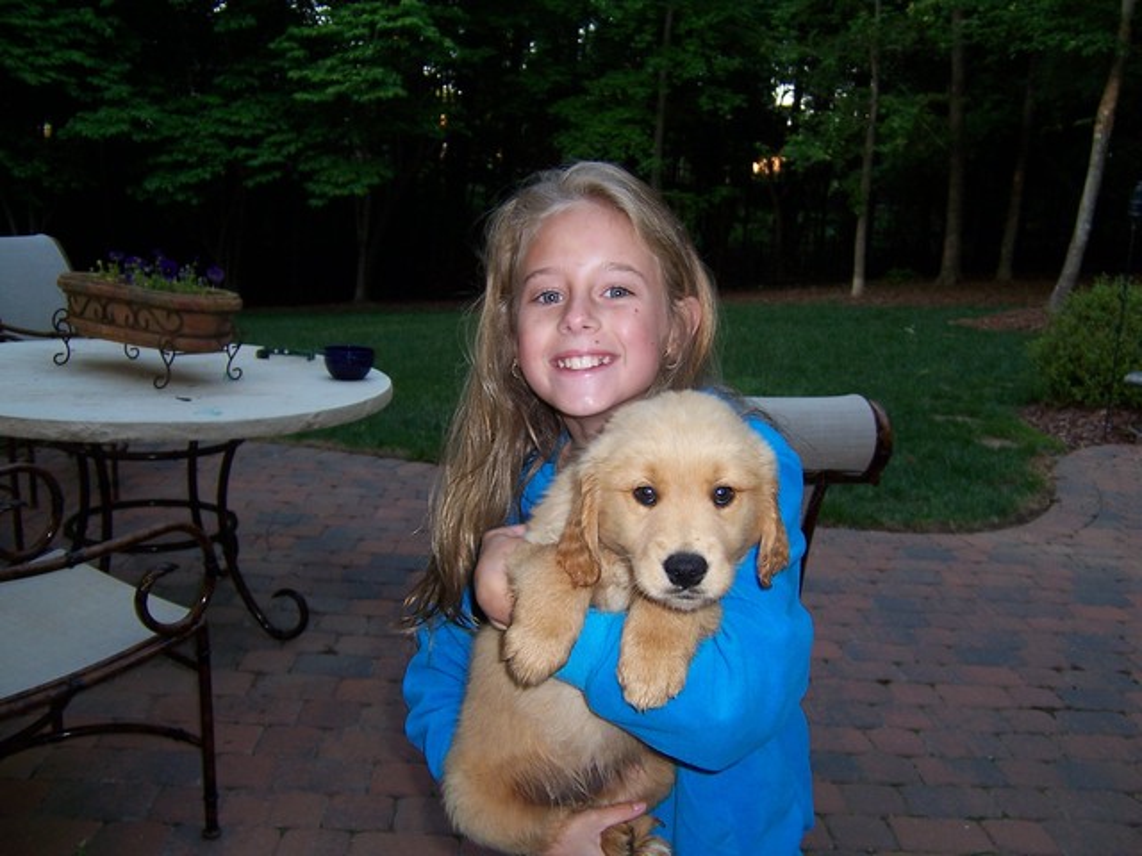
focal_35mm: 33
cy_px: 428
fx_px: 1089
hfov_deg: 55.4
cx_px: 571
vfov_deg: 42.9
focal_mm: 5.5
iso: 80
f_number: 2.8
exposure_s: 1/60
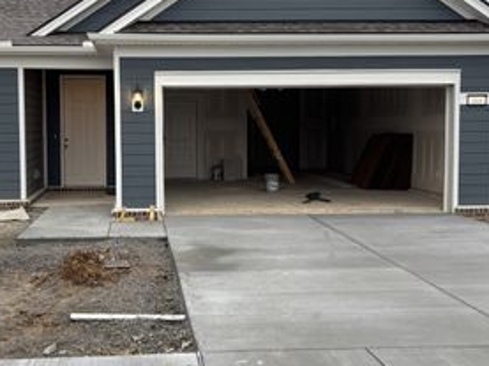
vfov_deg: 30.8
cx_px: 171
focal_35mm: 47
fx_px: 663
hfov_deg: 40.1
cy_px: 165
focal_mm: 5.96
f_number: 1.6
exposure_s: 1/123
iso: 32
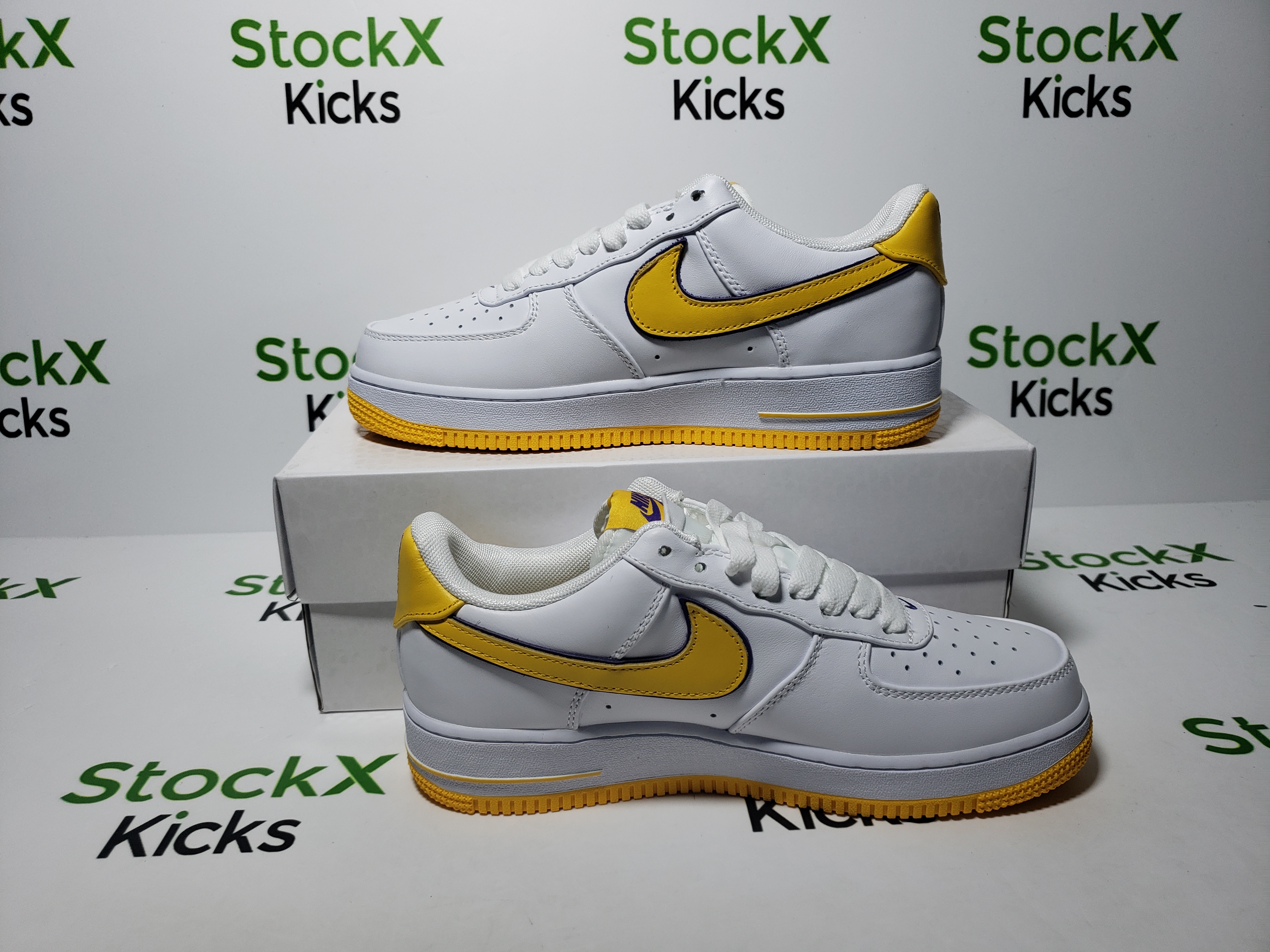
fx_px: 954
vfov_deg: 53.1
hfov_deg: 67.3
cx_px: 635
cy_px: 476
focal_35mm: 26
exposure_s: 1/655
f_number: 1.5
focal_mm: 4.3
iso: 50
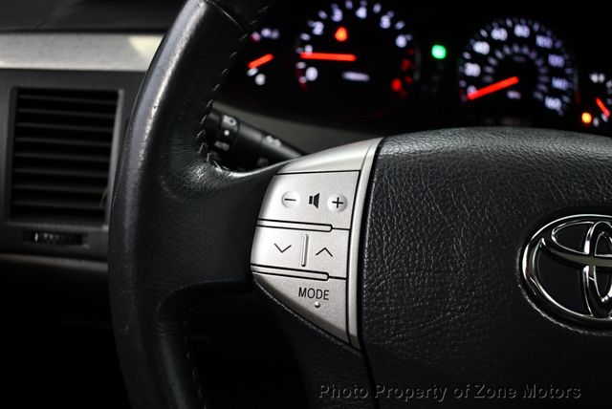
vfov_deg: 36.9
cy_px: 204
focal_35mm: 36
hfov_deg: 53.1
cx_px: 306
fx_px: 613
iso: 1800
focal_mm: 18
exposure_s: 1/125
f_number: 3.5
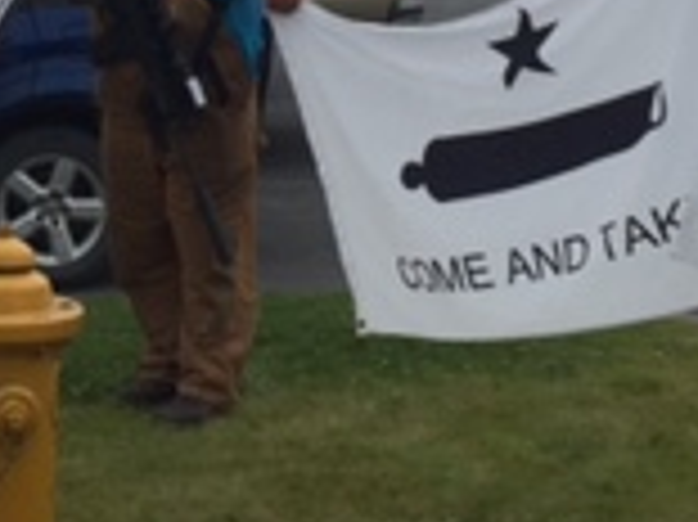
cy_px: -207
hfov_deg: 16.2
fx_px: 2418
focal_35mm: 120
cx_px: 63
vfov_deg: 11.9
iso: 32
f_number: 2.2
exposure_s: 1/1464
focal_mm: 4.15
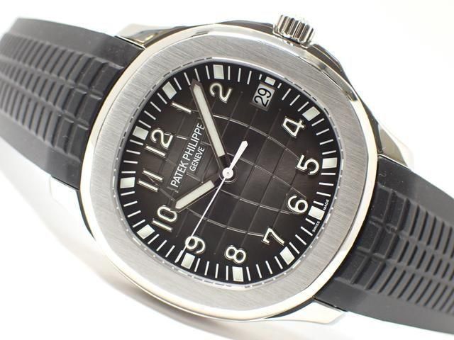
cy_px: 170
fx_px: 1010
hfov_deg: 25.3
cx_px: 227
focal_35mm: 77
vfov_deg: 19.1
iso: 400
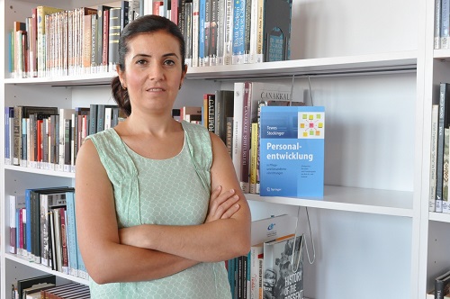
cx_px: 225
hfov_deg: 41.2
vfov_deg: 28.0
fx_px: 599
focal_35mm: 48
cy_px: 150
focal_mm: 32
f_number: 9
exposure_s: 1/30
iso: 1600
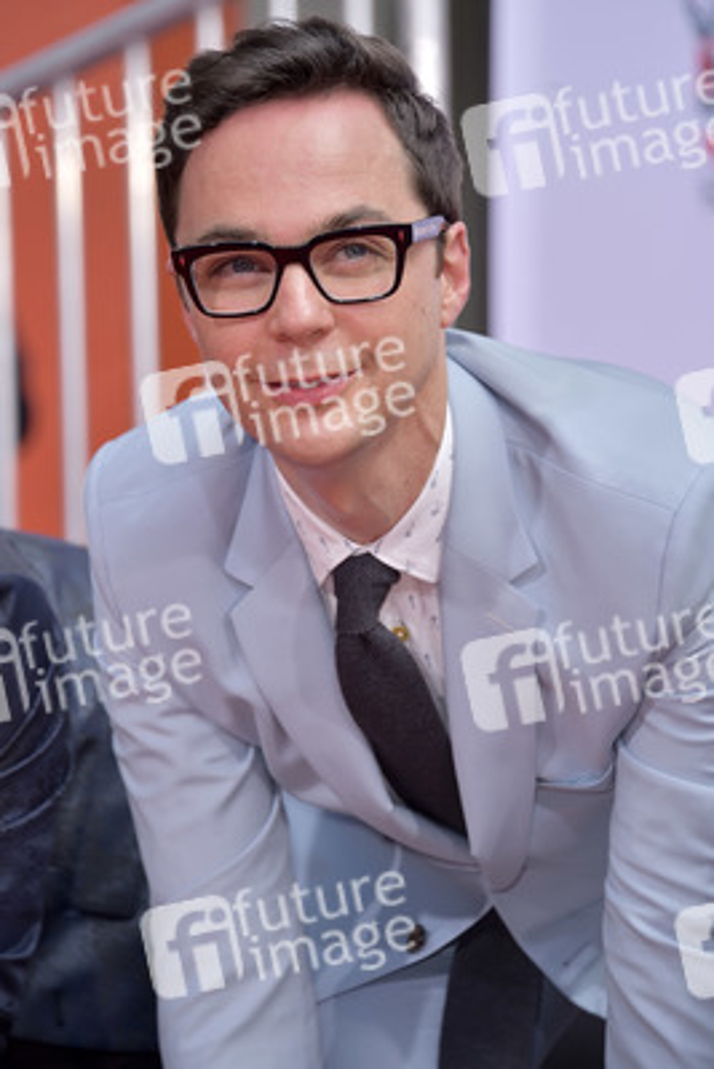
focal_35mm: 190
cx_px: 357
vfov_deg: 10.8
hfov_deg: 7.2
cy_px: 534
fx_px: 5647
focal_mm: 190
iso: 160
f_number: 5.6
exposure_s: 1/250
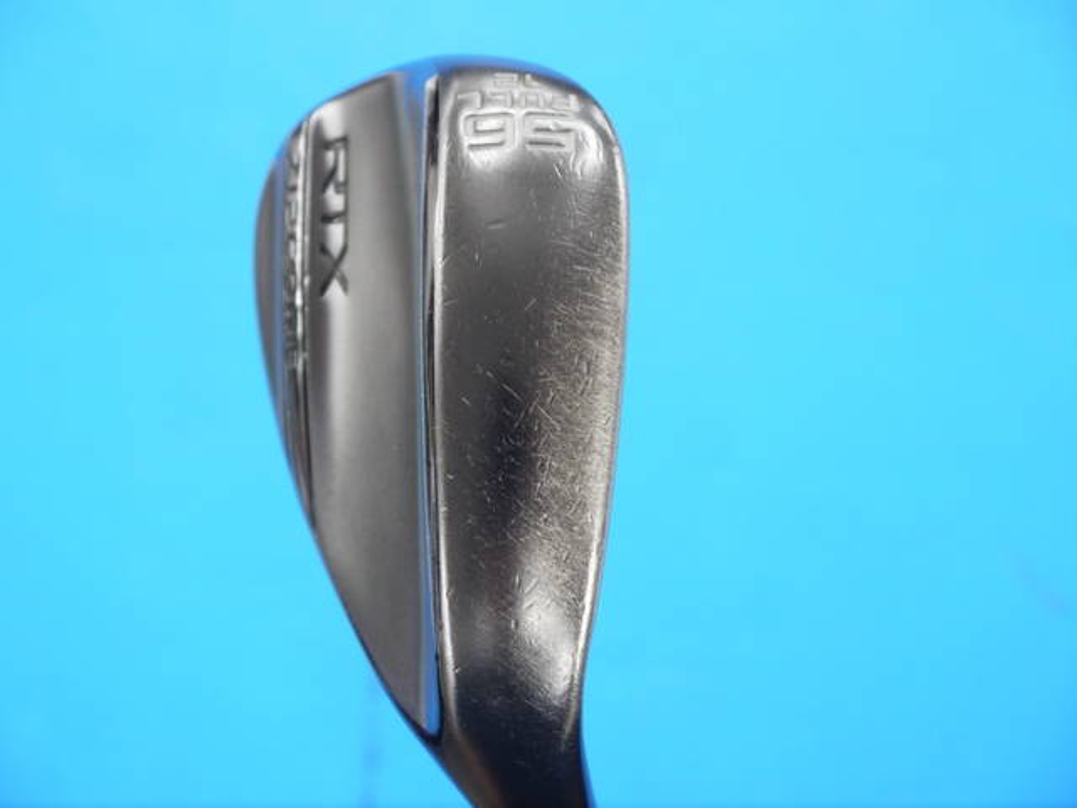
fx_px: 2613
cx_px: 538
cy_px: 404
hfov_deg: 23.3
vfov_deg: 17.6
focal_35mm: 84
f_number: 5.6
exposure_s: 1/80
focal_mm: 42
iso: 800
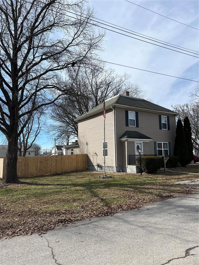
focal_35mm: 26
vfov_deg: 67.3
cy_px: 132
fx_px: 199
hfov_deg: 53.1
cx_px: 100
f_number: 1.5
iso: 50
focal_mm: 5.7
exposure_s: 1/5076
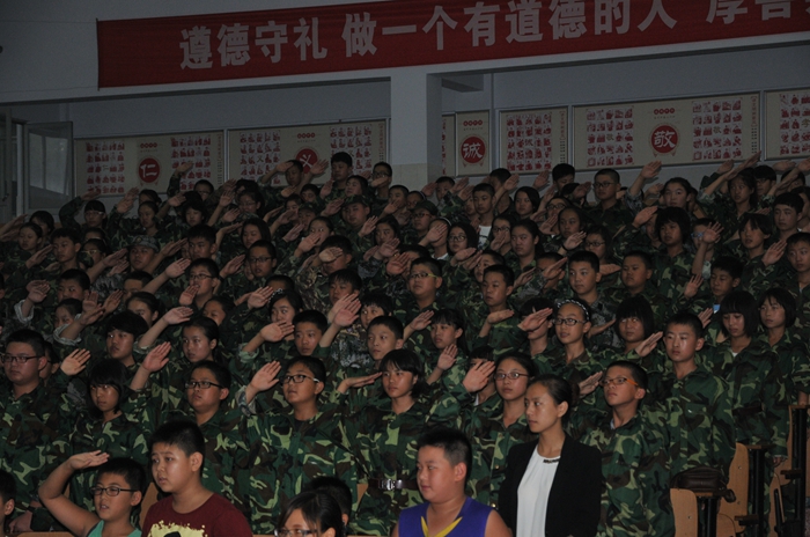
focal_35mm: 87
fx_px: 1954
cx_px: 405
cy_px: 268
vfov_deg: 15.6
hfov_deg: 23.4
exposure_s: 1/60
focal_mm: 58
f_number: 5.6
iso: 640
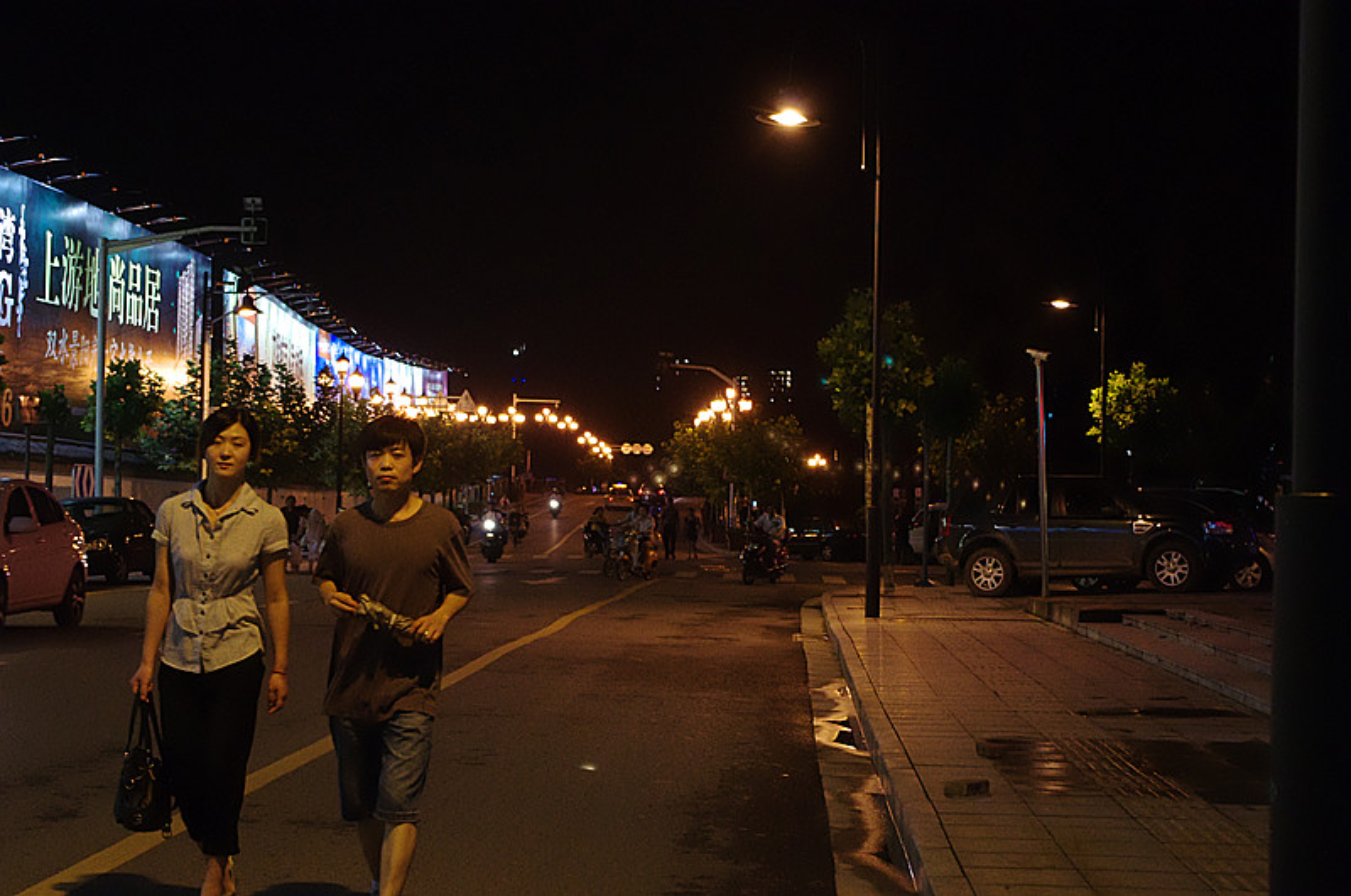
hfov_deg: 28.1
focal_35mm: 72
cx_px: 676
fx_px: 2698
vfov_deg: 18.9
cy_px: 448
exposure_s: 1/100
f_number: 5.6
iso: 3200
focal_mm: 47.5
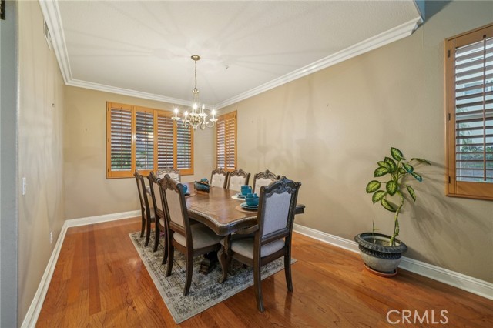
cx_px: 246
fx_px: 192
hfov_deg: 104.3
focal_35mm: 14
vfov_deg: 81.1
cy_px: 164
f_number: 8
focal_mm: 14
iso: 400
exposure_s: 1/3.33
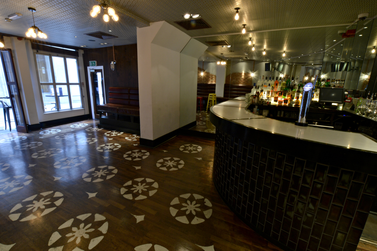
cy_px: 126
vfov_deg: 77.2
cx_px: 188
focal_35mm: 15
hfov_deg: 100.4
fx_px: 157
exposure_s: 10
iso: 100
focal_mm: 10
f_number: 22
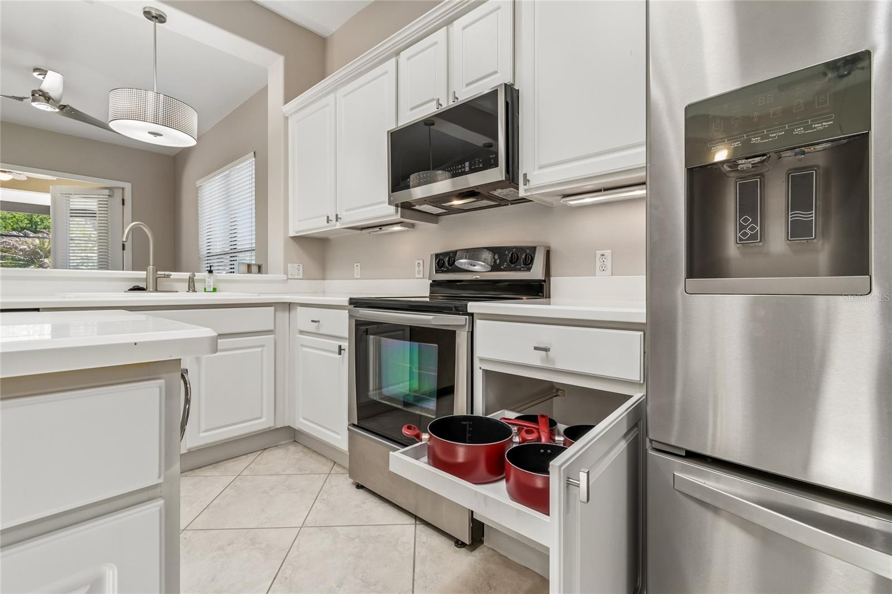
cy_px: 297
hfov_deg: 100.4
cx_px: 446
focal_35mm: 15
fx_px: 372
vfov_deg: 77.3
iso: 100
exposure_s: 1/20
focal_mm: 10
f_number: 7.1
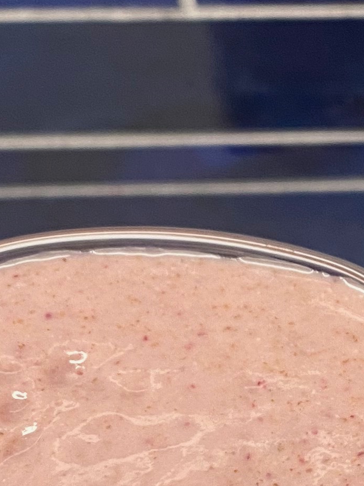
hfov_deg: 12.5
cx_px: 492
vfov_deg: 17.1
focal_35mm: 114
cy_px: 409
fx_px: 1598
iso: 80
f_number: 1.8
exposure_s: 1/60
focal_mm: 4.25
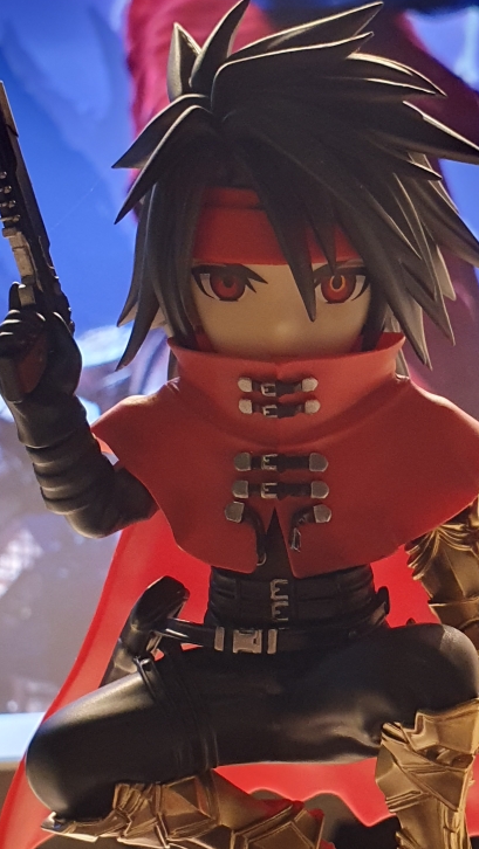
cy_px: 530
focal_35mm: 39
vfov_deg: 51.1
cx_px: 275
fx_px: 880
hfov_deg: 30.4
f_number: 1.5
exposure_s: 1/50
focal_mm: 4.32
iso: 640
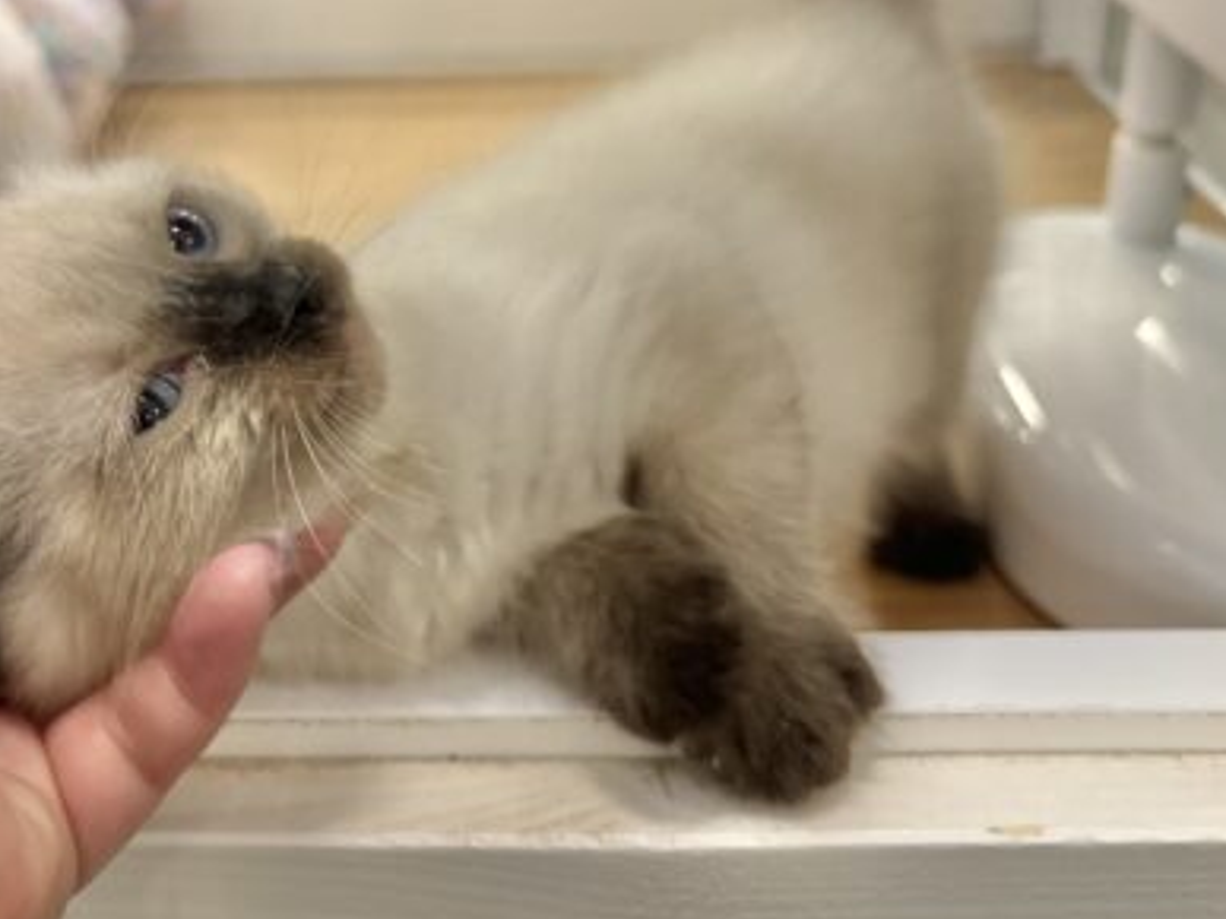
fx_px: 1522
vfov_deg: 33.0
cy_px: 241
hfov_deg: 43.5
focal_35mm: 43
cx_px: 447
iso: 100
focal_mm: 5.96
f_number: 1.6
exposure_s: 1/50
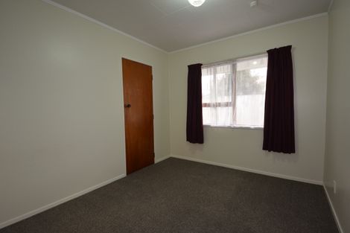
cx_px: 175
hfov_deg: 95.0
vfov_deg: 72.0
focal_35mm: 16
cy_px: 116
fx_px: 160
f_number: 4.8
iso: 800
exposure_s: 1/60
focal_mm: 11
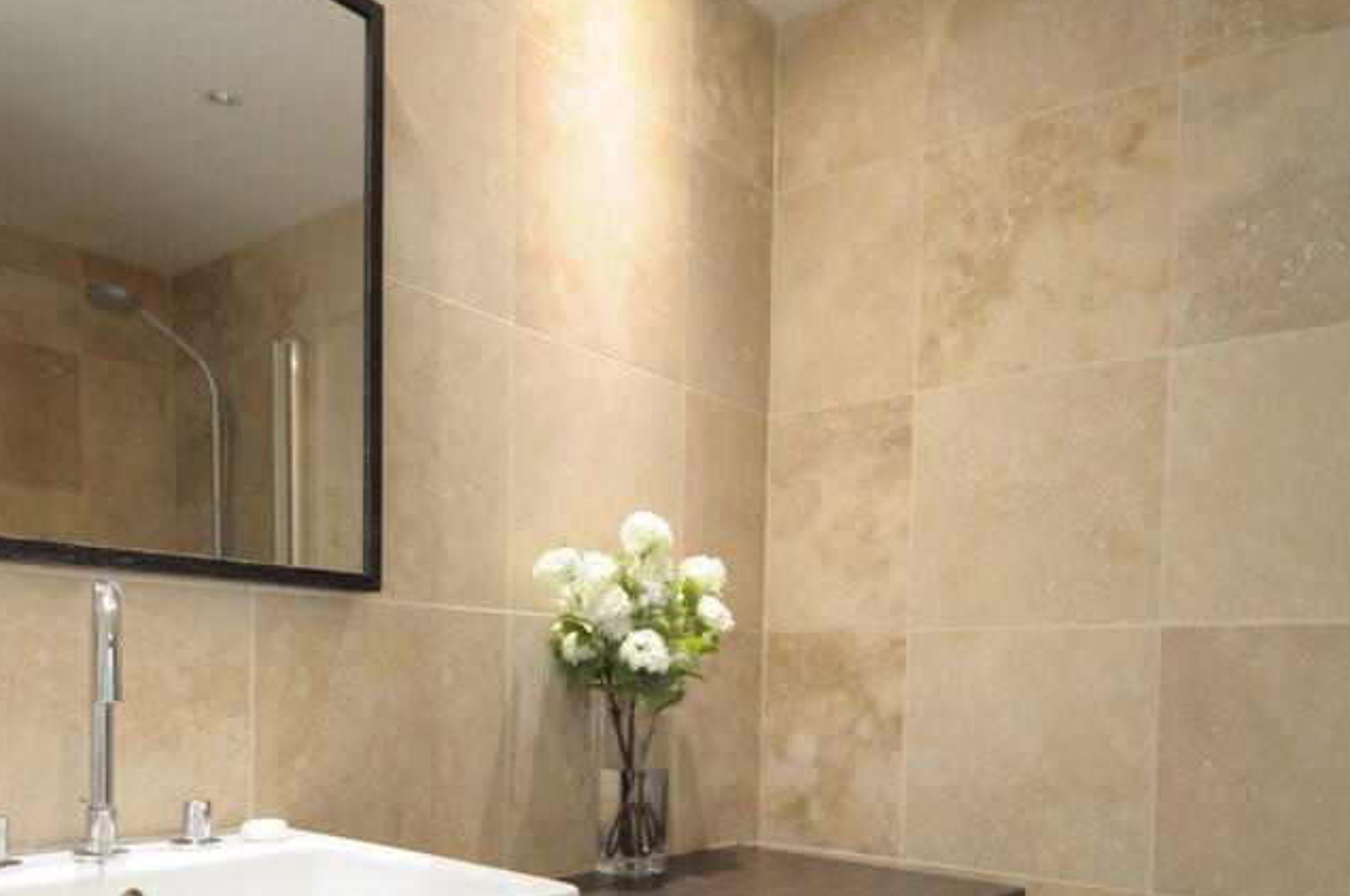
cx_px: 635
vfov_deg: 42.9
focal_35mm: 29
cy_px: 709
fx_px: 1086
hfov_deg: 63.7
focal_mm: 12
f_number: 4
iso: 1250
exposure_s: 1/40
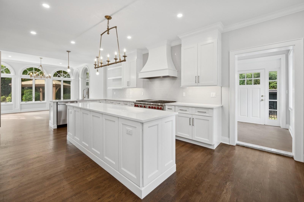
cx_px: 152
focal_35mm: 15
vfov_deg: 77.2
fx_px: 127
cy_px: 101
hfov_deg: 100.4
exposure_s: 1/13
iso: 200
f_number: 11
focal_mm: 15
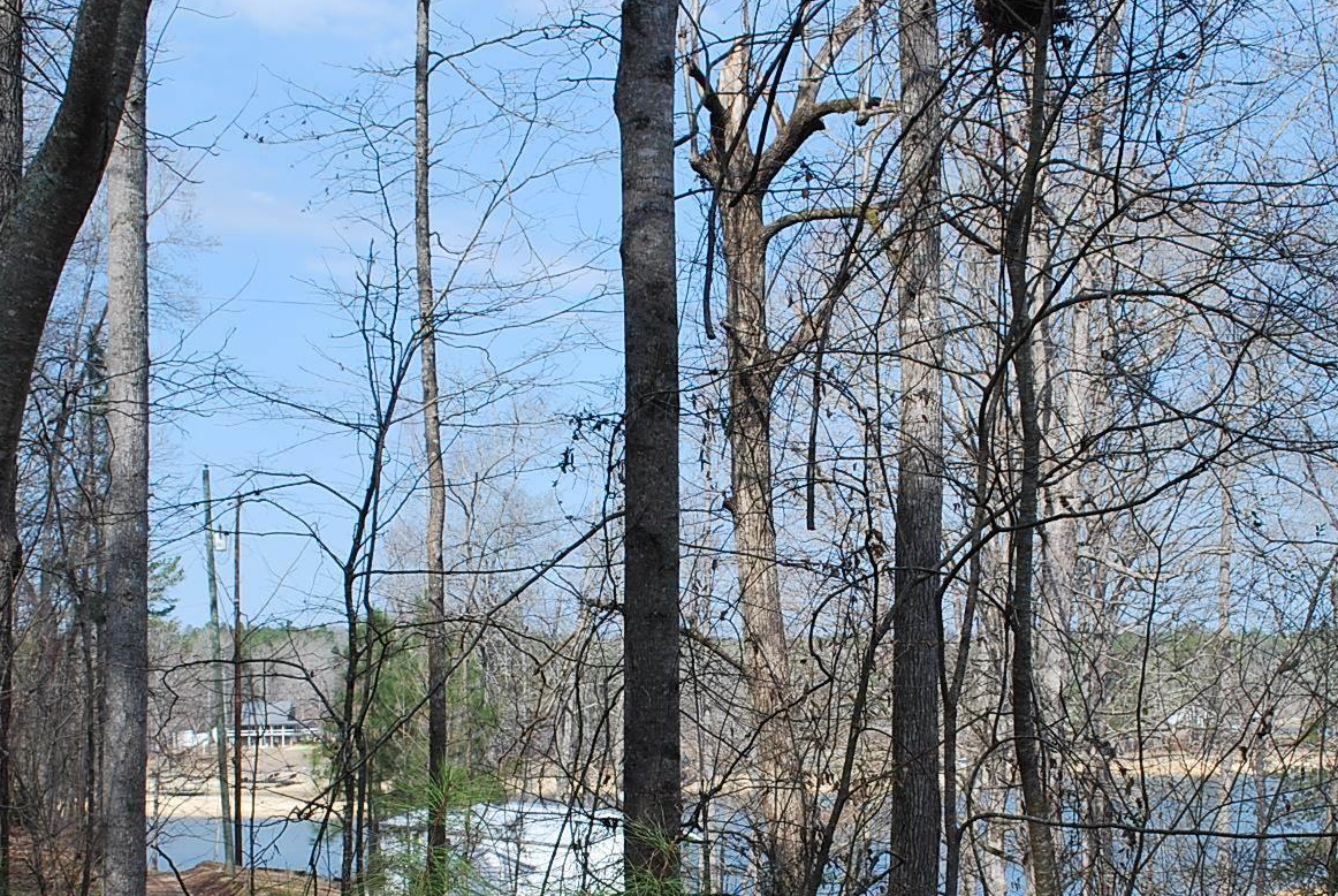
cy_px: 678
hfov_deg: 36.2
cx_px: 747
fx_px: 2047
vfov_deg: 24.4
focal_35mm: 55
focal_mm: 22
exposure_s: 1/200
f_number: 7.1
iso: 100
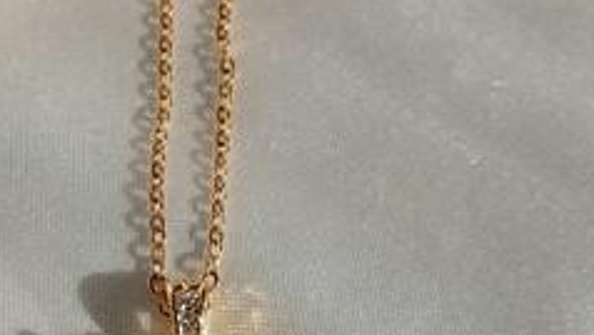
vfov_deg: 16.7
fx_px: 1134
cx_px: 153
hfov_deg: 28.9
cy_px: 88
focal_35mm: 72
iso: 50
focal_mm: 3.96
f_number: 1.8
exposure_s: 1/2114
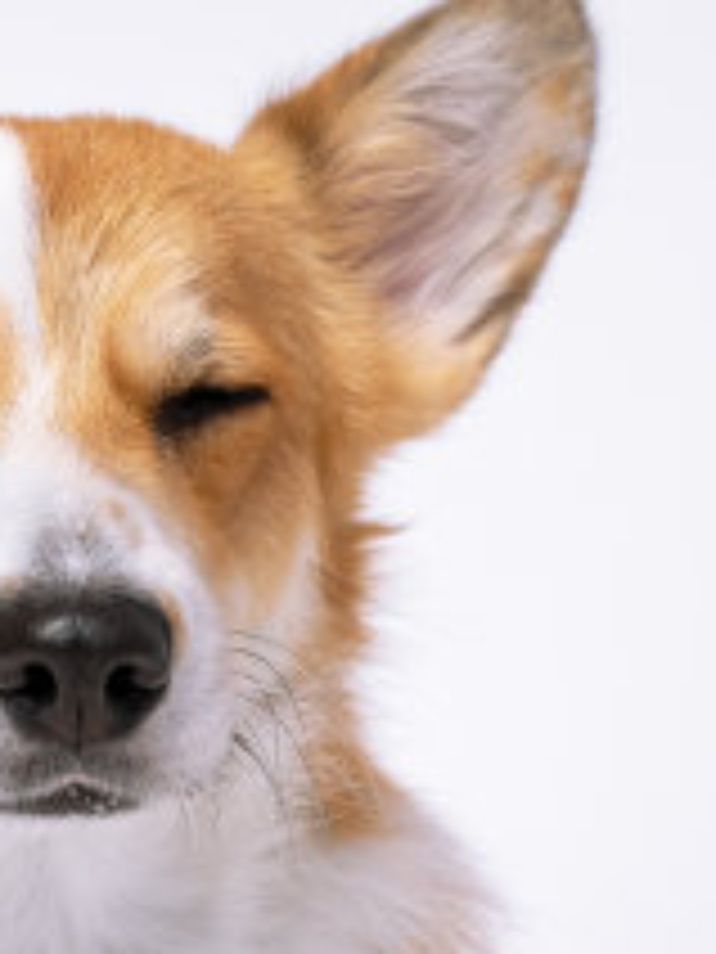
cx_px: 63
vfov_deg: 16.1
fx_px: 3365
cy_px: 702
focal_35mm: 122
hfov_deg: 12.1
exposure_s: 1/125
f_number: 7.1
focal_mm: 44
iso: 800
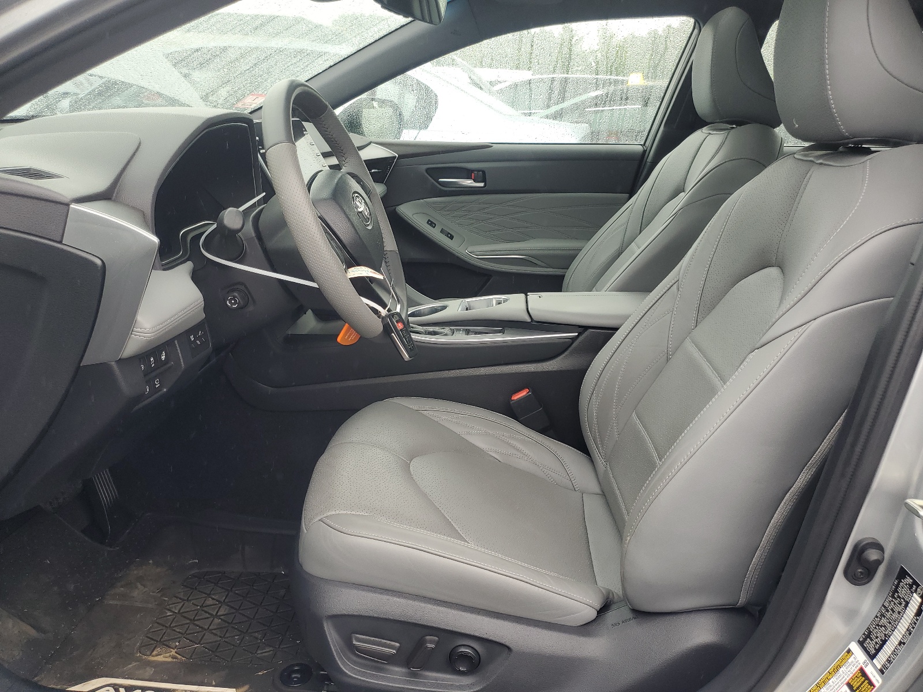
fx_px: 693
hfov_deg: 67.3
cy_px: 346
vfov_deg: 53.1
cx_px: 462
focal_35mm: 26
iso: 50
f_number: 1.5
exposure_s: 1/233
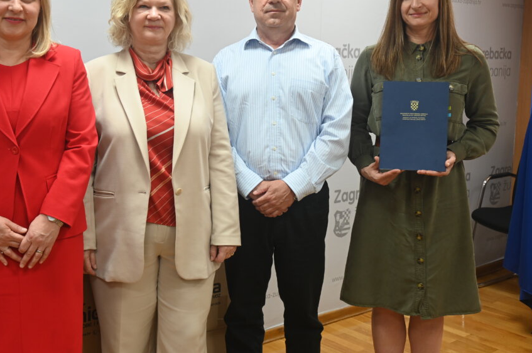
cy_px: 141
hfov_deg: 38.1
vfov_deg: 25.9
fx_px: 768
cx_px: 214
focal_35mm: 52
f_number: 5.3
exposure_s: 1/50
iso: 1100
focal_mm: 43
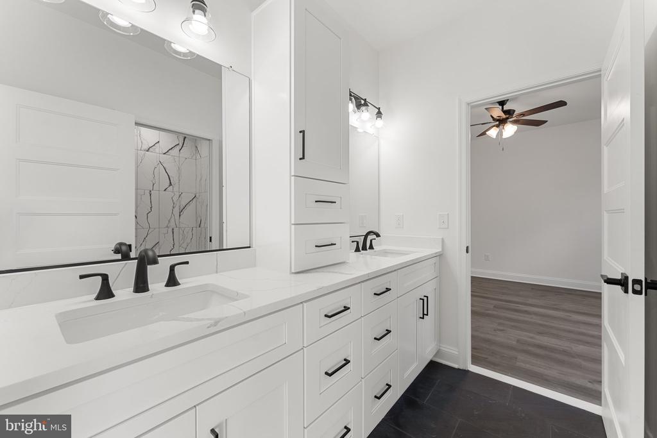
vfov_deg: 81.2
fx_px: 256
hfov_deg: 104.2
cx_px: 328
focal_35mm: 14
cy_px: 219
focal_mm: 14
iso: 500
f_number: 8
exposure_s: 1/15
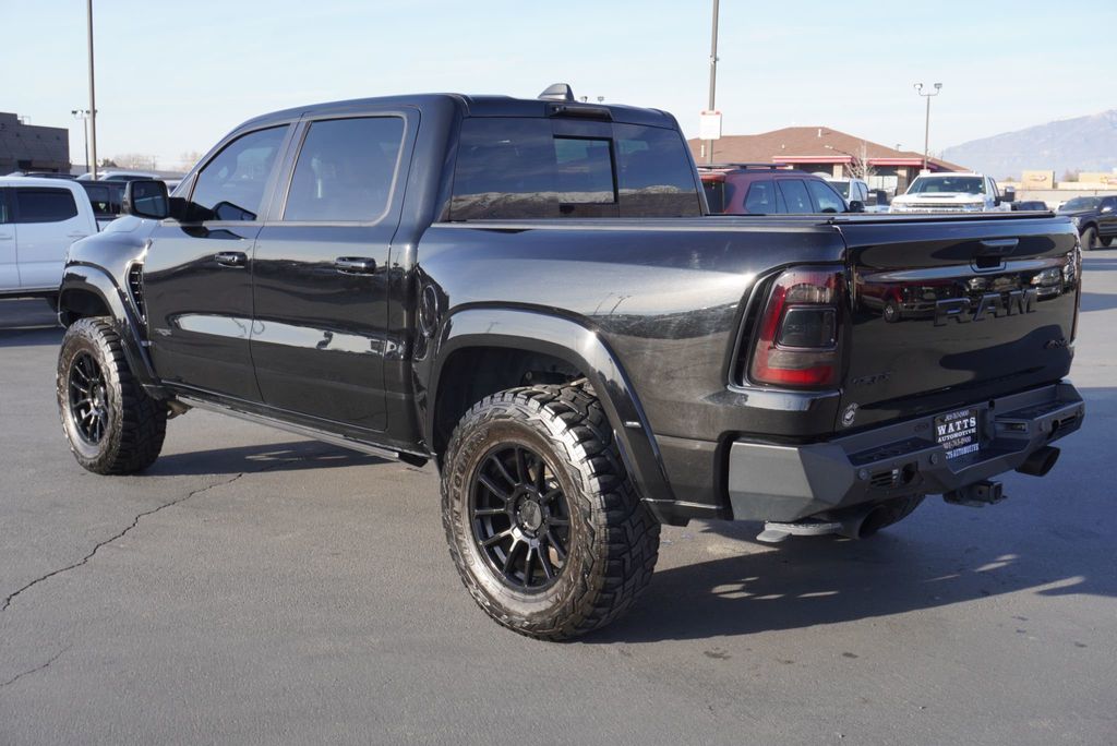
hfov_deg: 49.5
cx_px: 558
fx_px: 1211
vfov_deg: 34.3
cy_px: 373
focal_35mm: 39
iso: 100
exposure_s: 1/100
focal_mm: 26
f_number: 8
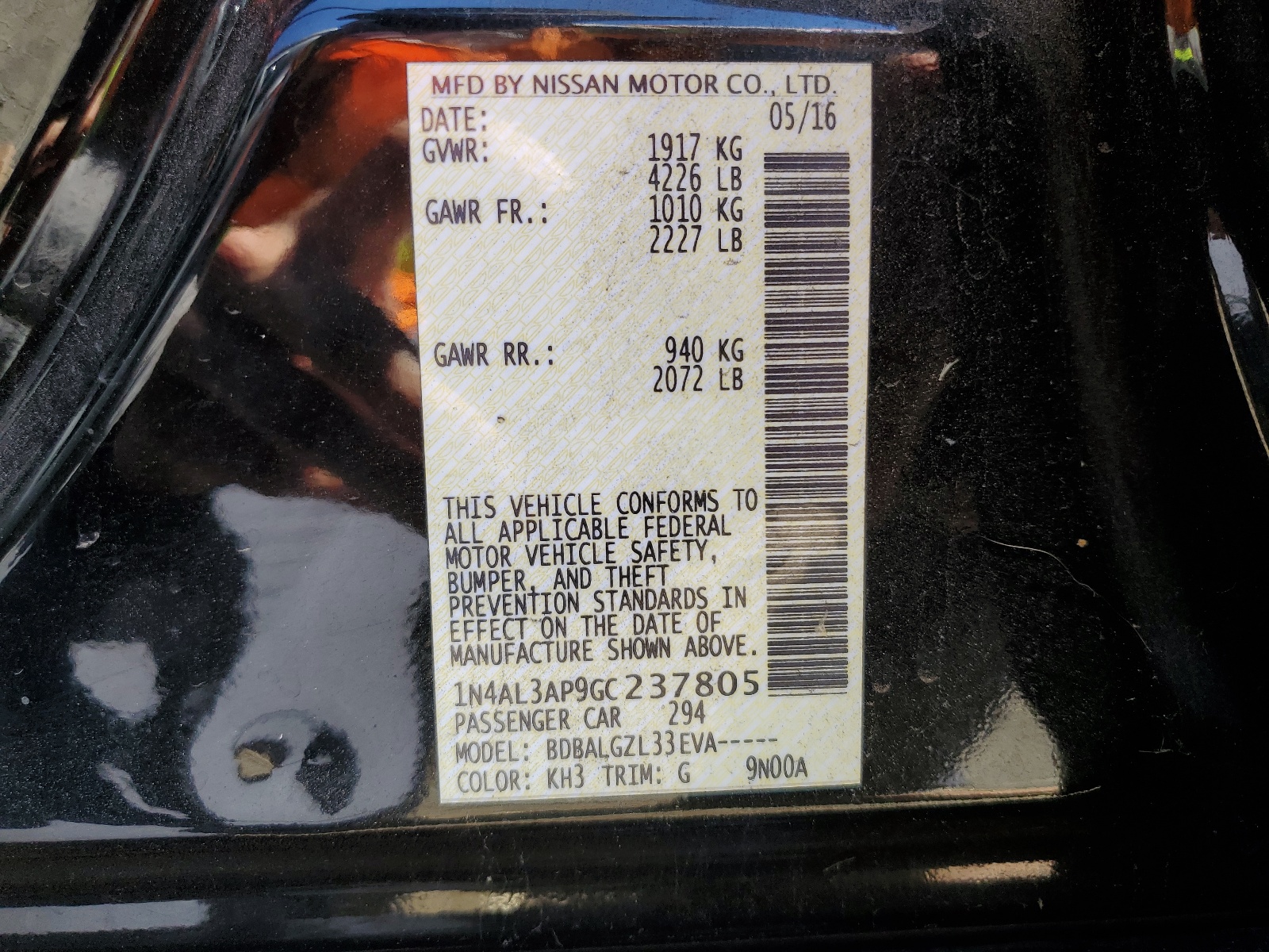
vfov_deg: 53.1
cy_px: 476
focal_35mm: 26
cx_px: 634
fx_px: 953
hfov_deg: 67.3
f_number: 1.5
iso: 50
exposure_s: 1/213
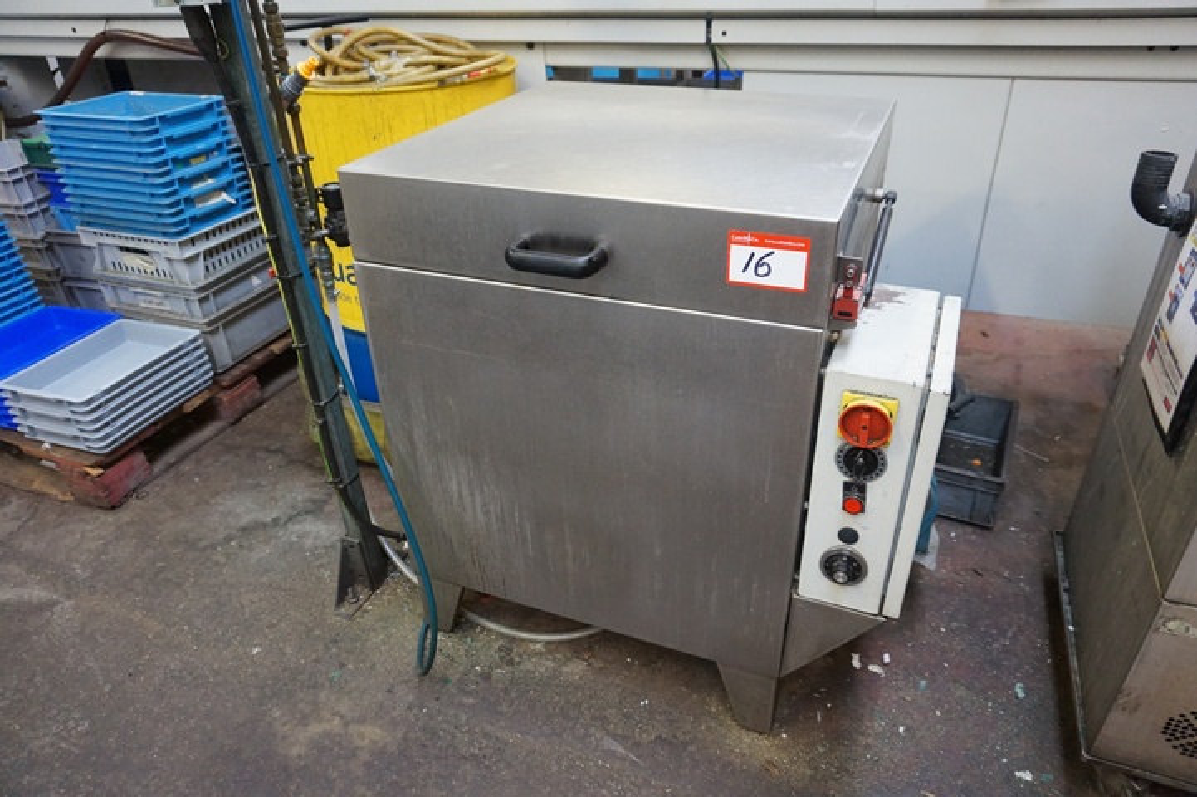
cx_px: 598
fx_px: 798
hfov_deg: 73.8
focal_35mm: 24
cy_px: 398
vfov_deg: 53.1
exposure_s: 1/160
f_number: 3.5
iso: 2000
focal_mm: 16
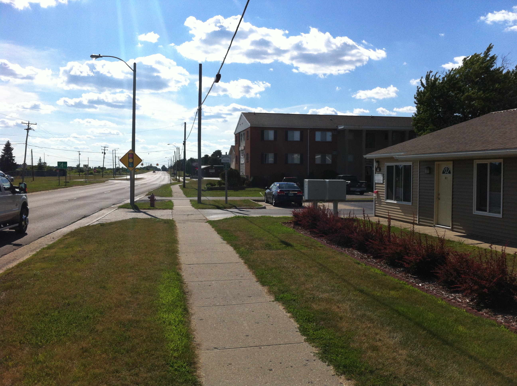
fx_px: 522
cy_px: 193
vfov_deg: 40.6
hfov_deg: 52.7
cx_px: 258
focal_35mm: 35
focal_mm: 3.85
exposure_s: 1/2320
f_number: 2.8
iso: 80
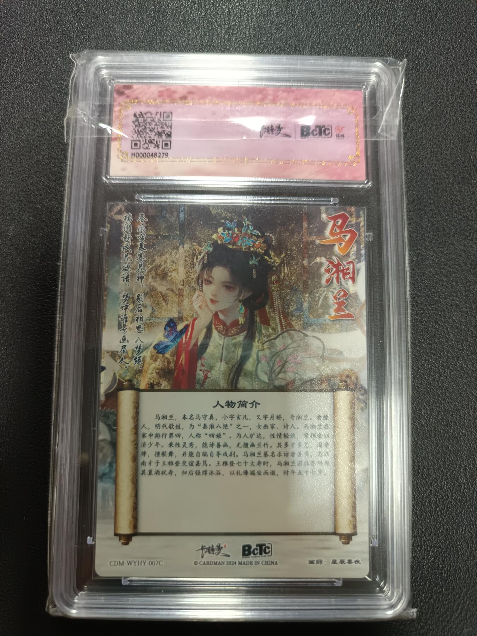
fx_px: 441
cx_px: 238
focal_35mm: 24
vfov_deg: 71.6
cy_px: 318
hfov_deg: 56.8
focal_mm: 5.31
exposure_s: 1/50
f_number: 1.7
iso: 1043
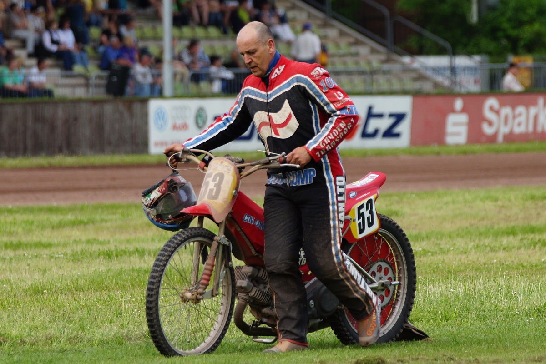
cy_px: 182
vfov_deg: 3.7
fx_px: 5687
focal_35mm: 375
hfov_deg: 5.5
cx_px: 273
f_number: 5.6
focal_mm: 250
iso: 200
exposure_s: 1/500
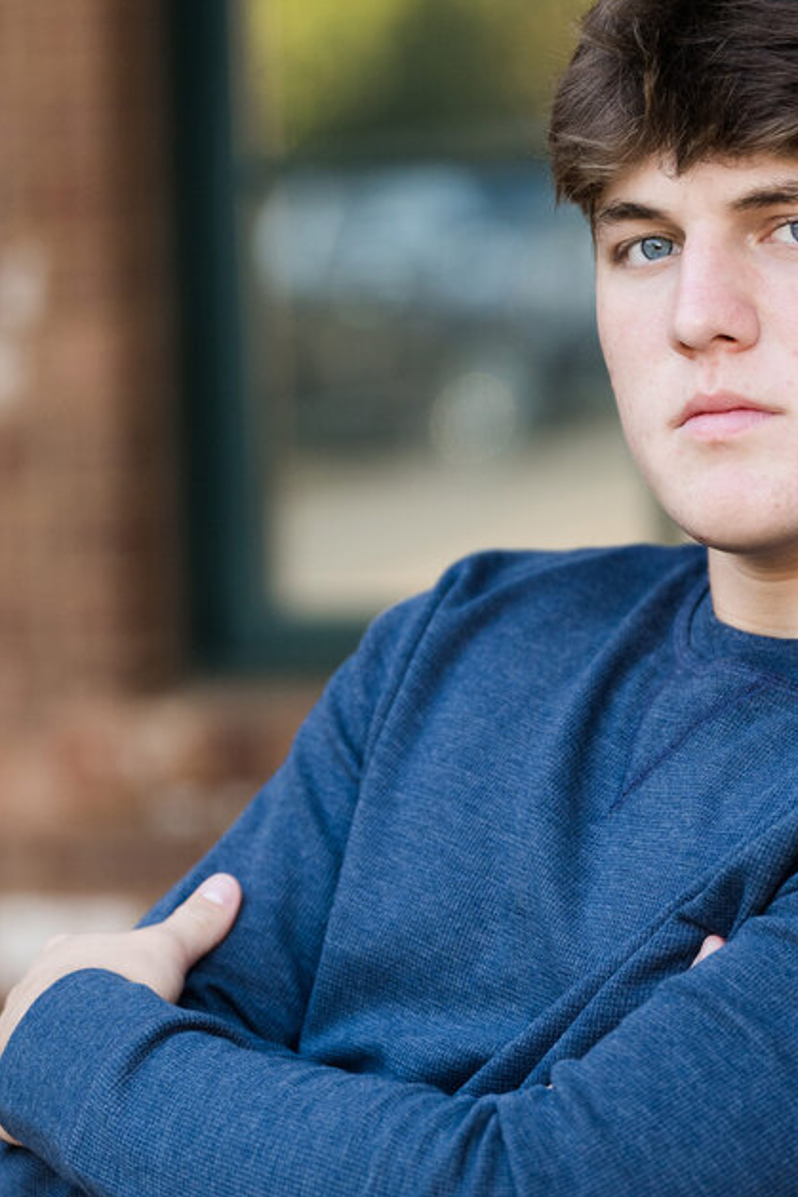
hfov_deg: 6.4
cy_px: 825
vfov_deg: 9.6
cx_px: 589
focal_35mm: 214
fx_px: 7111
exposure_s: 1/500
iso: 800
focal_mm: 112
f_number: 2.8
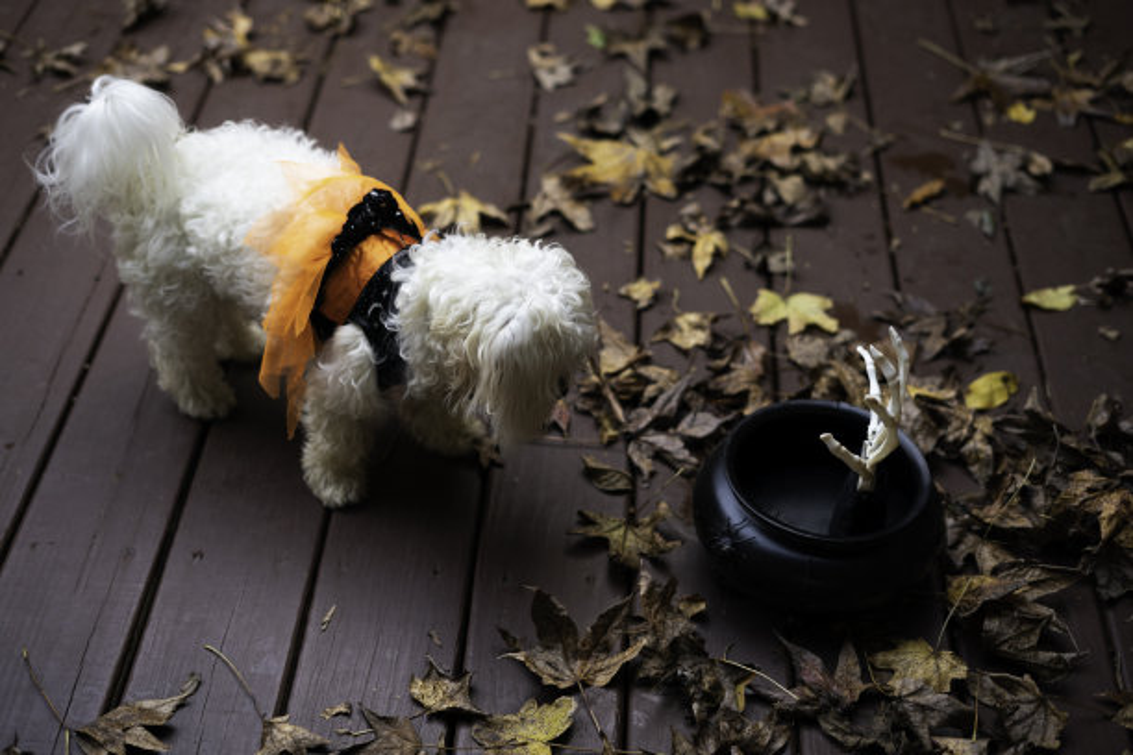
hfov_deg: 39.6
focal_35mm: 50
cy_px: 378
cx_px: 566
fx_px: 1573
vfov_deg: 27.0
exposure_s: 1/250
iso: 1250
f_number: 2.2
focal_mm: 50
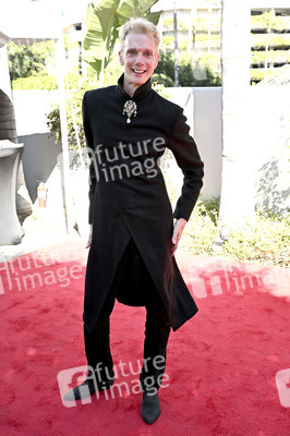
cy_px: 218
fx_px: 436
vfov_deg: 53.2
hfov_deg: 36.8
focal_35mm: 36
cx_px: 145
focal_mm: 36
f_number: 5.6
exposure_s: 1/320
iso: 500
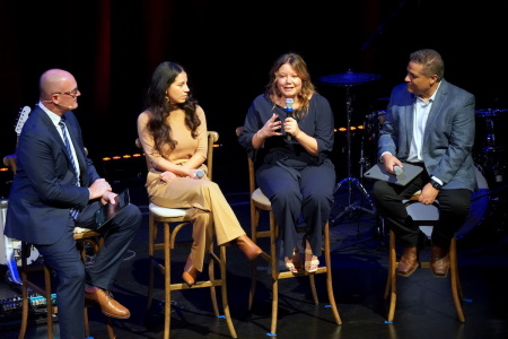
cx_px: 254
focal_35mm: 208
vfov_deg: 6.6
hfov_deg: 9.9
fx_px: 2942
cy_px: 170
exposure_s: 1/200
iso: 6400
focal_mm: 139
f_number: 5.6
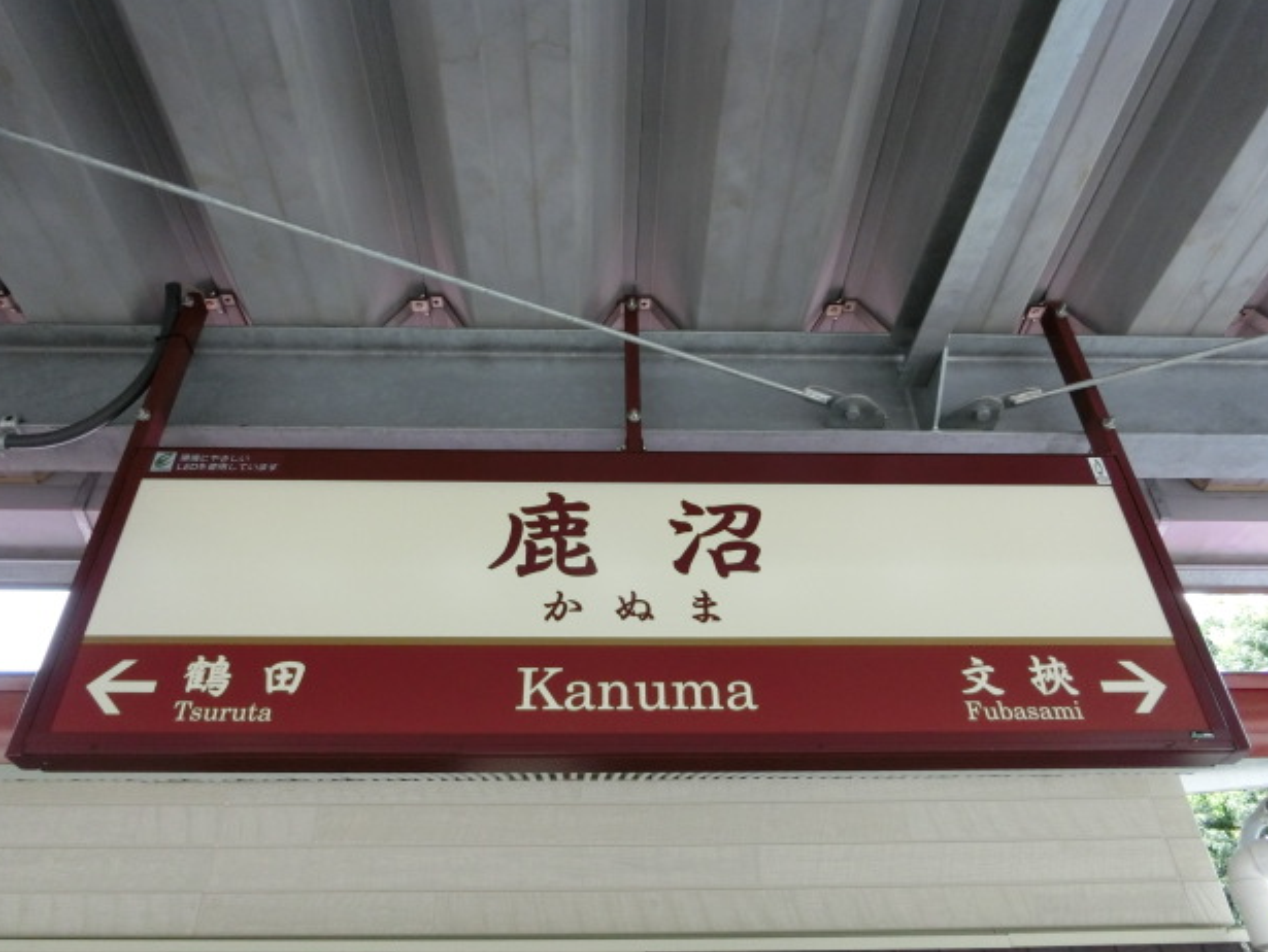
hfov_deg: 67.3
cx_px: 631
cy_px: 462
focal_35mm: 26
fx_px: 953
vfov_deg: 53.1
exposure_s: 1/100
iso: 400
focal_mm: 4.5
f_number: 3.5
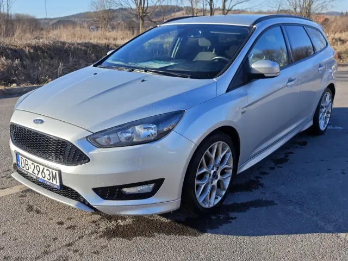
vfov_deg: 40.7
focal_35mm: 35
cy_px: 130
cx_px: 174
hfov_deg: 52.6
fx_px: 352
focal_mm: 8.72
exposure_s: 1/1320
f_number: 2
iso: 50
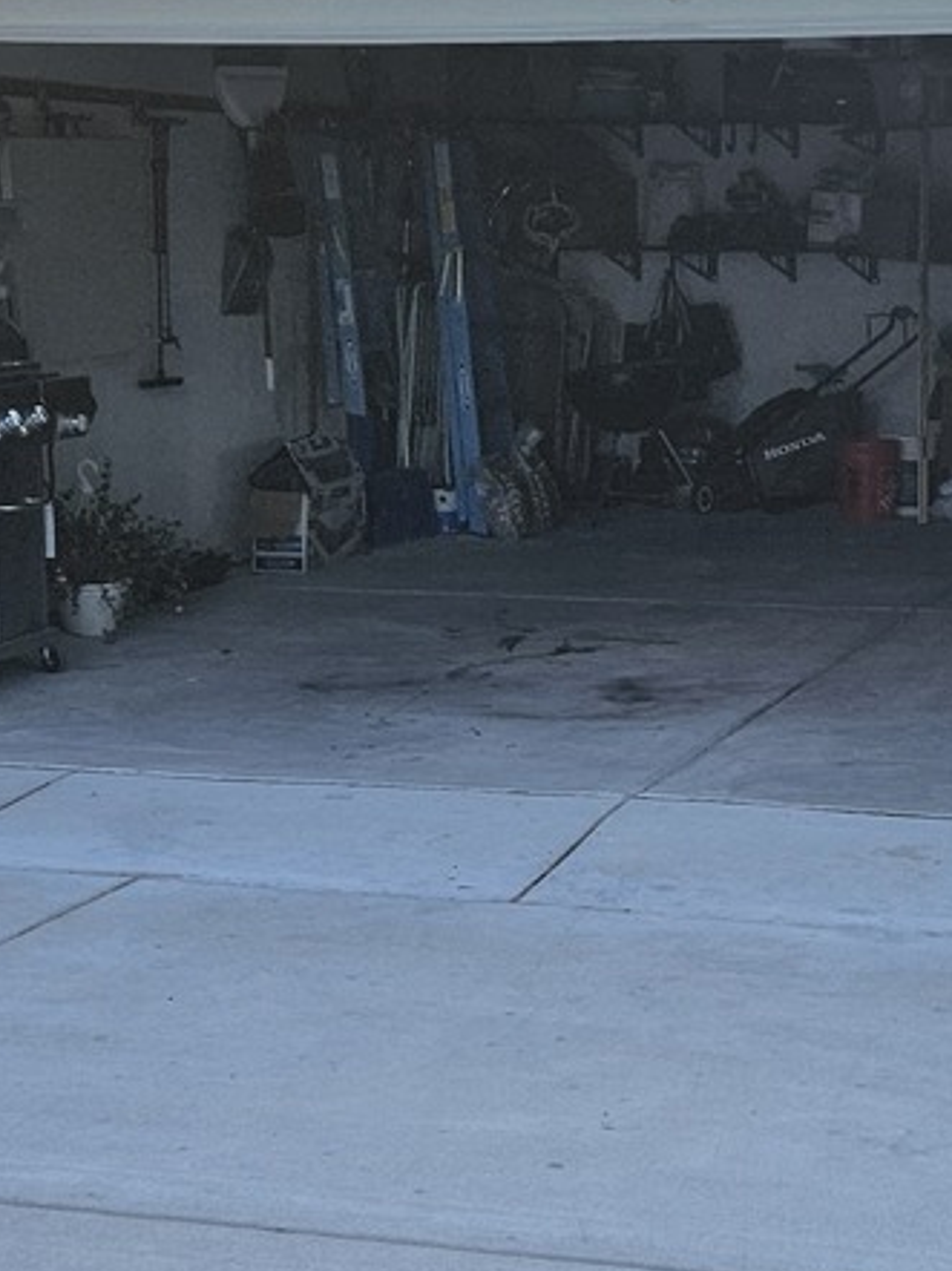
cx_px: 920
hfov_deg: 19.1
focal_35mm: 75
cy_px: 497
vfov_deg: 25.9
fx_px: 2753
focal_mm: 5.4
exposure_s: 1/362
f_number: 1.8
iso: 50
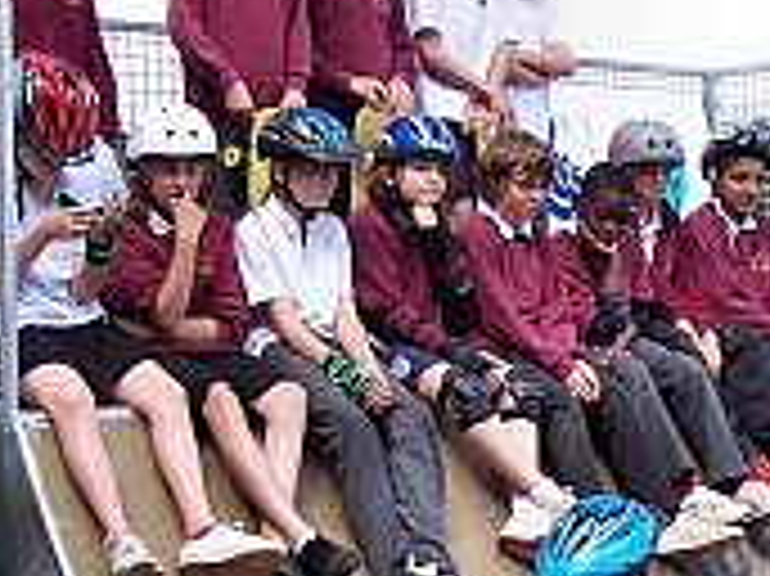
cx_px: 522
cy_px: 423
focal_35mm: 89
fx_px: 1978
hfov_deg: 21.9
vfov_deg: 16.5
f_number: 2.8
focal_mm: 6.3
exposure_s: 1/350
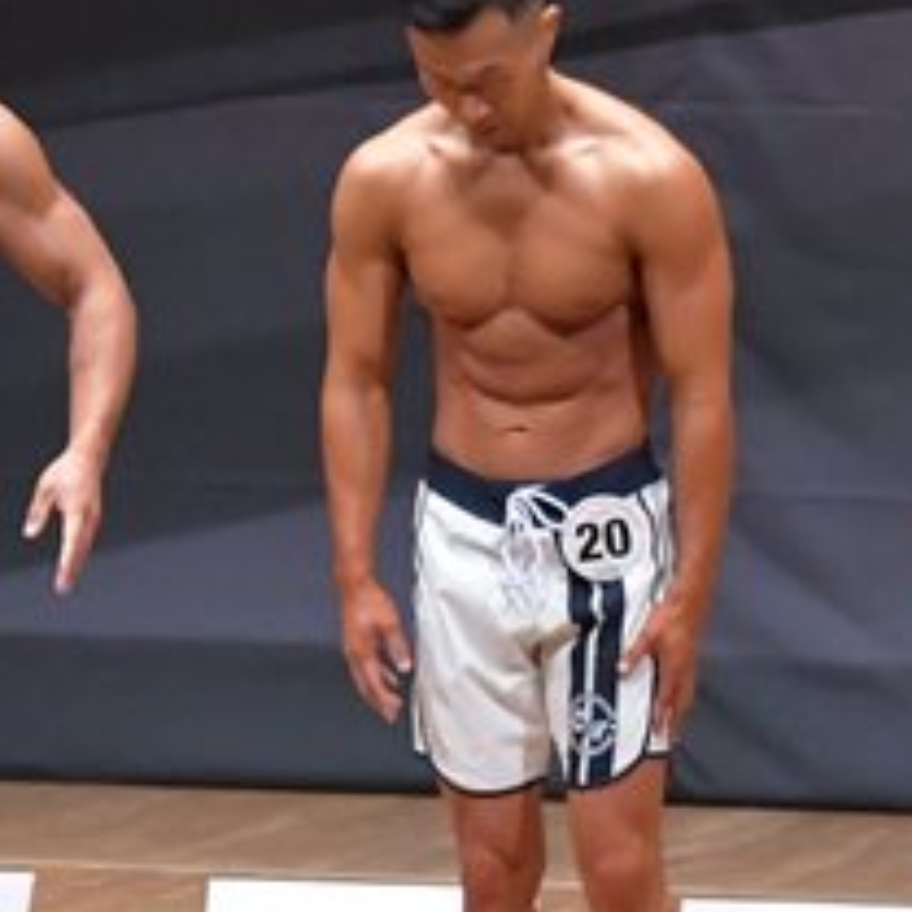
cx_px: 151
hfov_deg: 2.8
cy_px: 593
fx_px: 18928
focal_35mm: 635
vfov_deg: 2.8
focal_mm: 135
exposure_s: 1/400
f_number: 5.6
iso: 8000
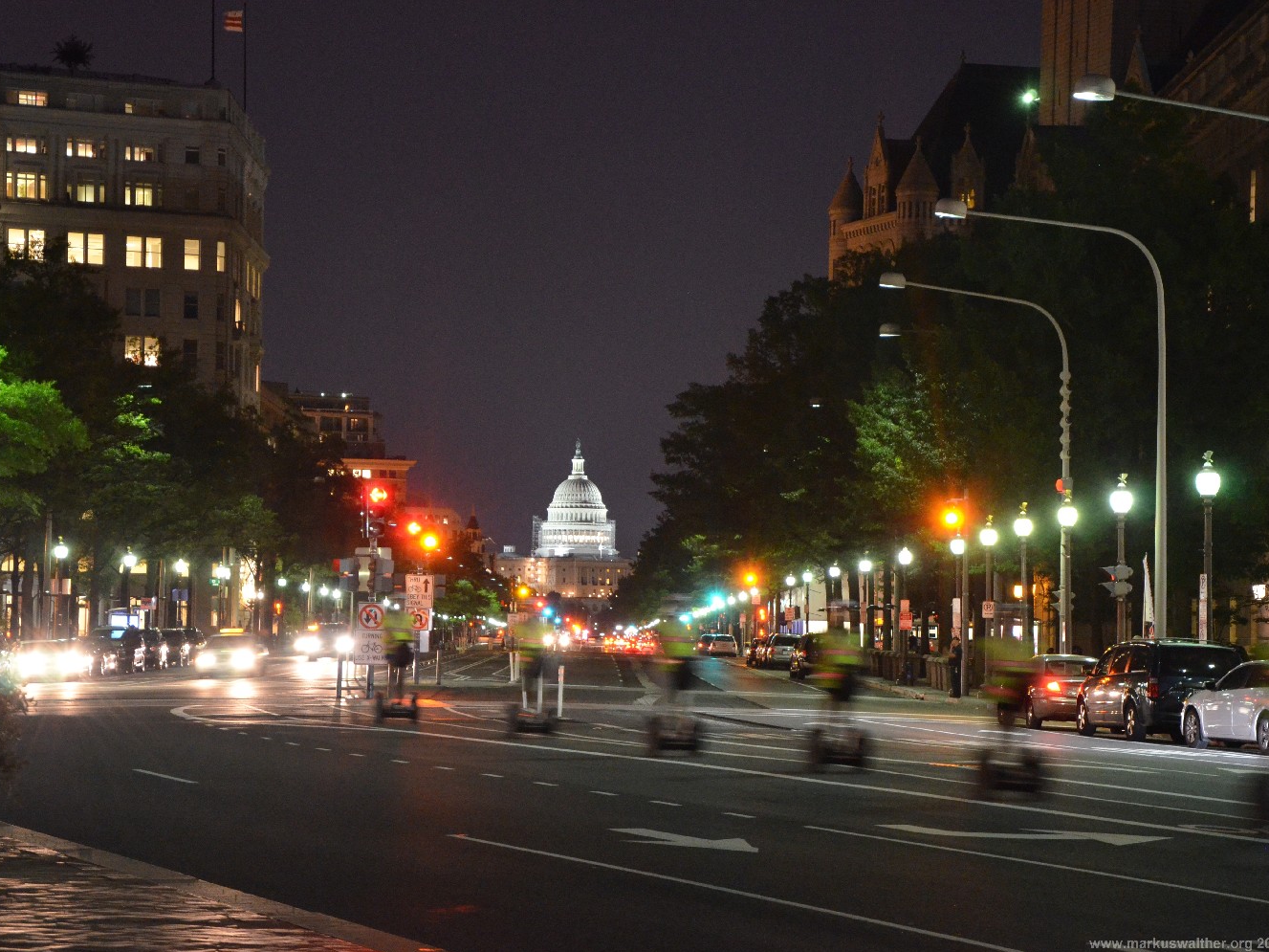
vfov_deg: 15.6
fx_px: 3482
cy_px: 477
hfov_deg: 20.6
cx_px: 576
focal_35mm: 95
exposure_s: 1/6
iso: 3200
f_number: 5
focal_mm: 58
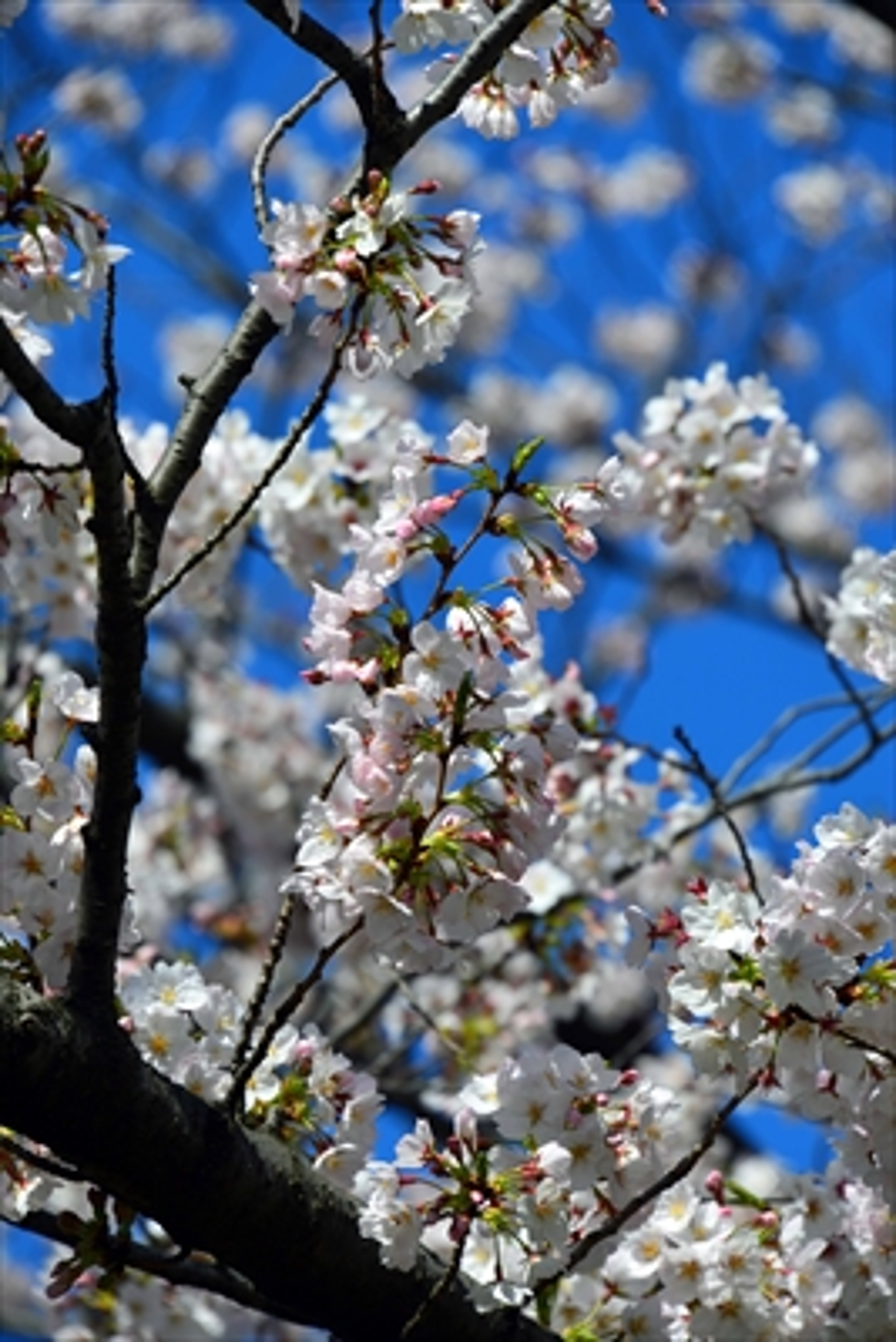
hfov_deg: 4.6
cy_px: 671
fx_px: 11189
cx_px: 448
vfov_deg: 6.9
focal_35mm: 300
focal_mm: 300
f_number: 9
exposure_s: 1/320
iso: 125
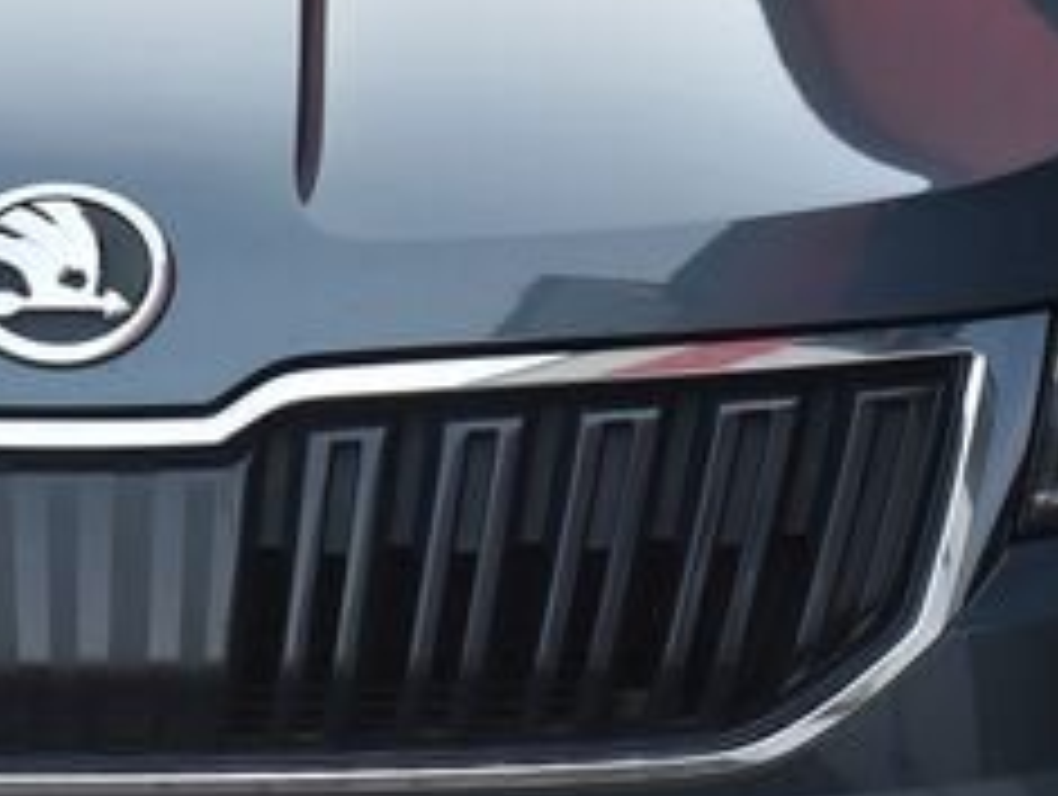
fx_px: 8326
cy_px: 310
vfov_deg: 5.5
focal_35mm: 272
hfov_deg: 7.2
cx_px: -36
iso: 500
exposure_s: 1/200
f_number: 7.1
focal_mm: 65
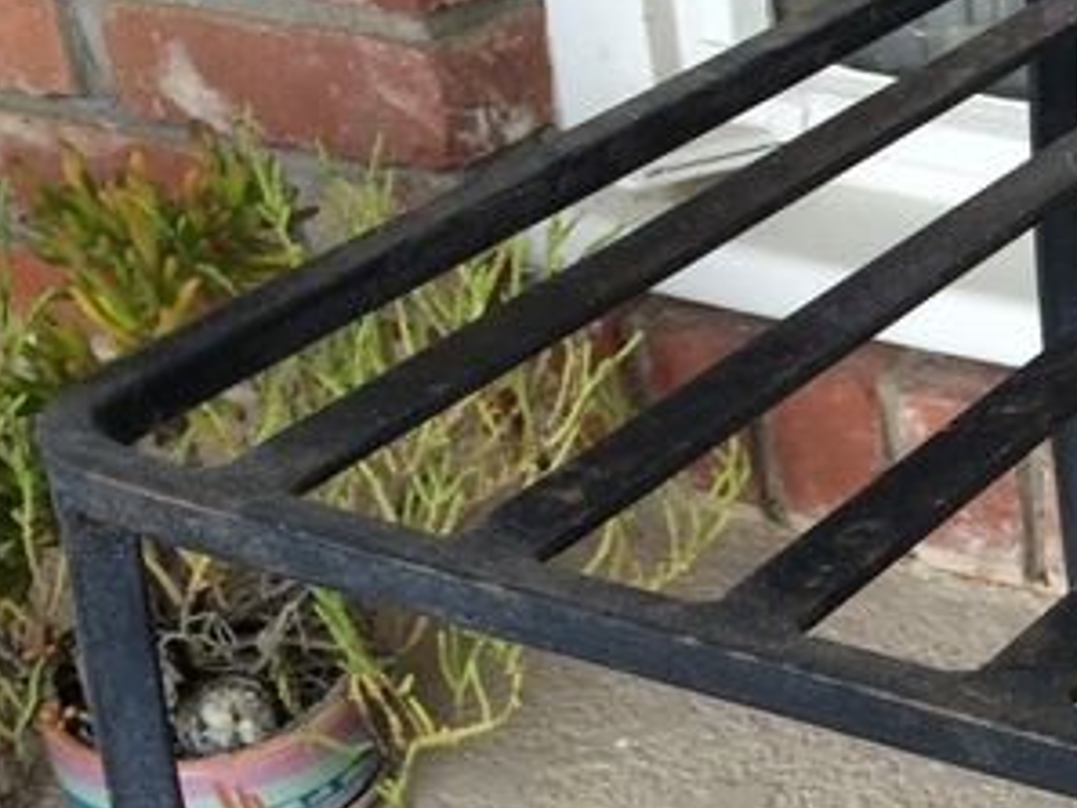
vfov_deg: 15.5
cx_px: 1342
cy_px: 1056
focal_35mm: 91
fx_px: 2832
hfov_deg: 20.0
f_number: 2.2
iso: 40
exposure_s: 1/60
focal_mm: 4.12
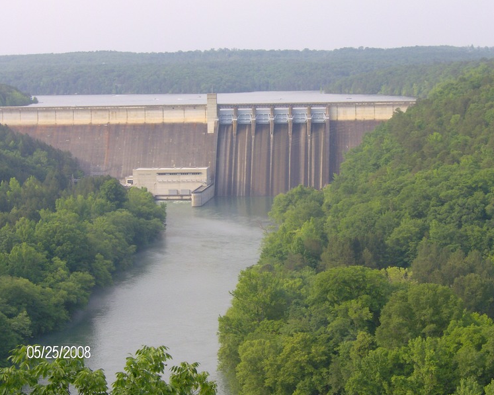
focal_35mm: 89
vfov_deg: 17.3
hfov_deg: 21.5
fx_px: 1301
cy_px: 197
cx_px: 260
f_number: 6.9
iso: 100
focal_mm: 14.1
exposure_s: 1/81
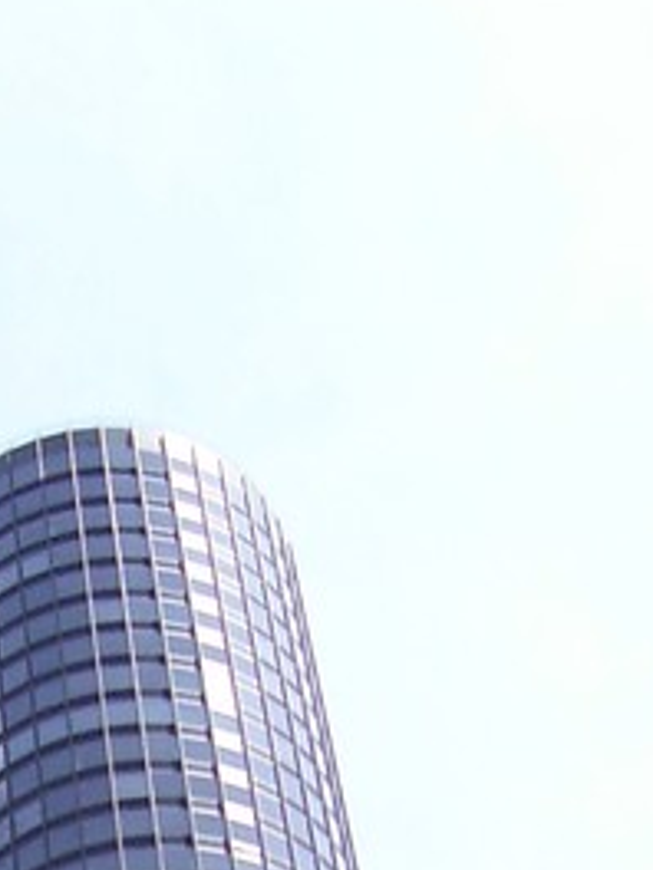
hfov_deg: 10.5
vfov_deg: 12.9
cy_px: 1575
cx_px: -79
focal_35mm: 139
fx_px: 3496
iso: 80
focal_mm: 5.6
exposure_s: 1/1000
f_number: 2.7
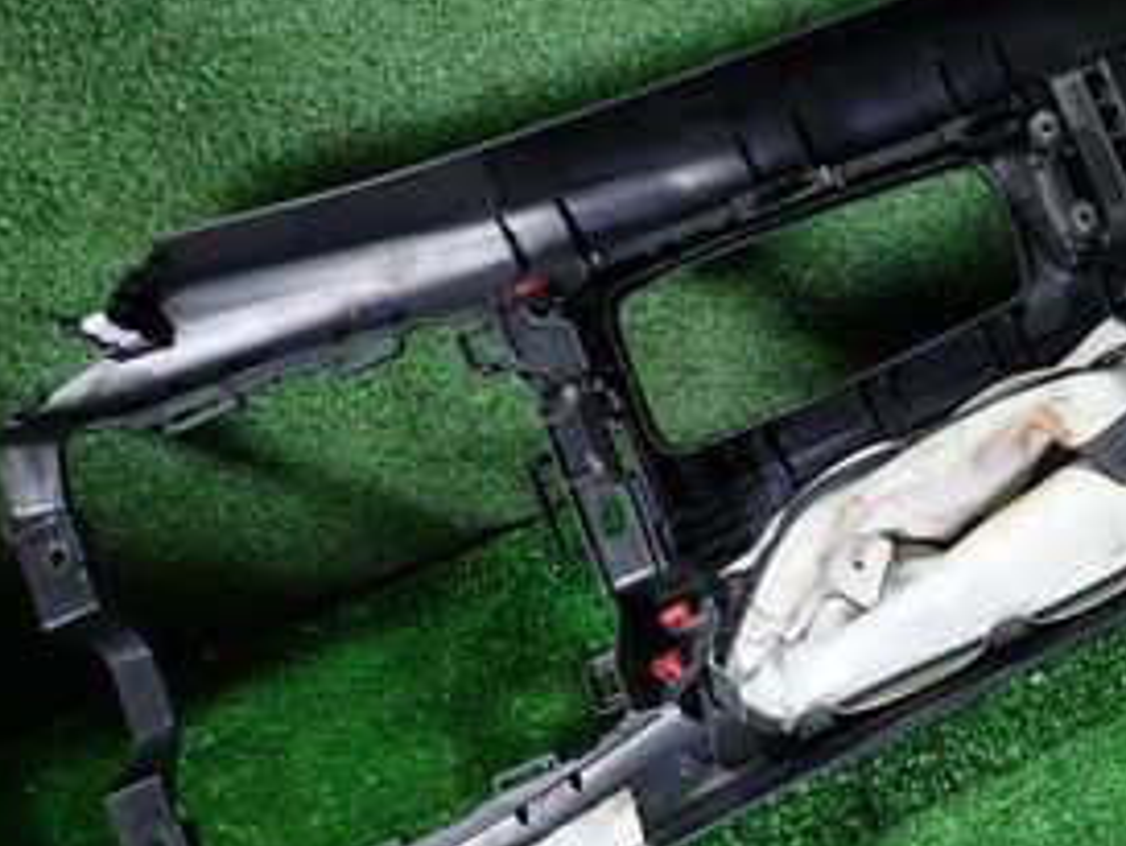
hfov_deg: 32.2
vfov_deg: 26.5
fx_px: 1790
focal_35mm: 55
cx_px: 1126
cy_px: 301
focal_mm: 4.5
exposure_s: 1/30
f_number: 2
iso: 200
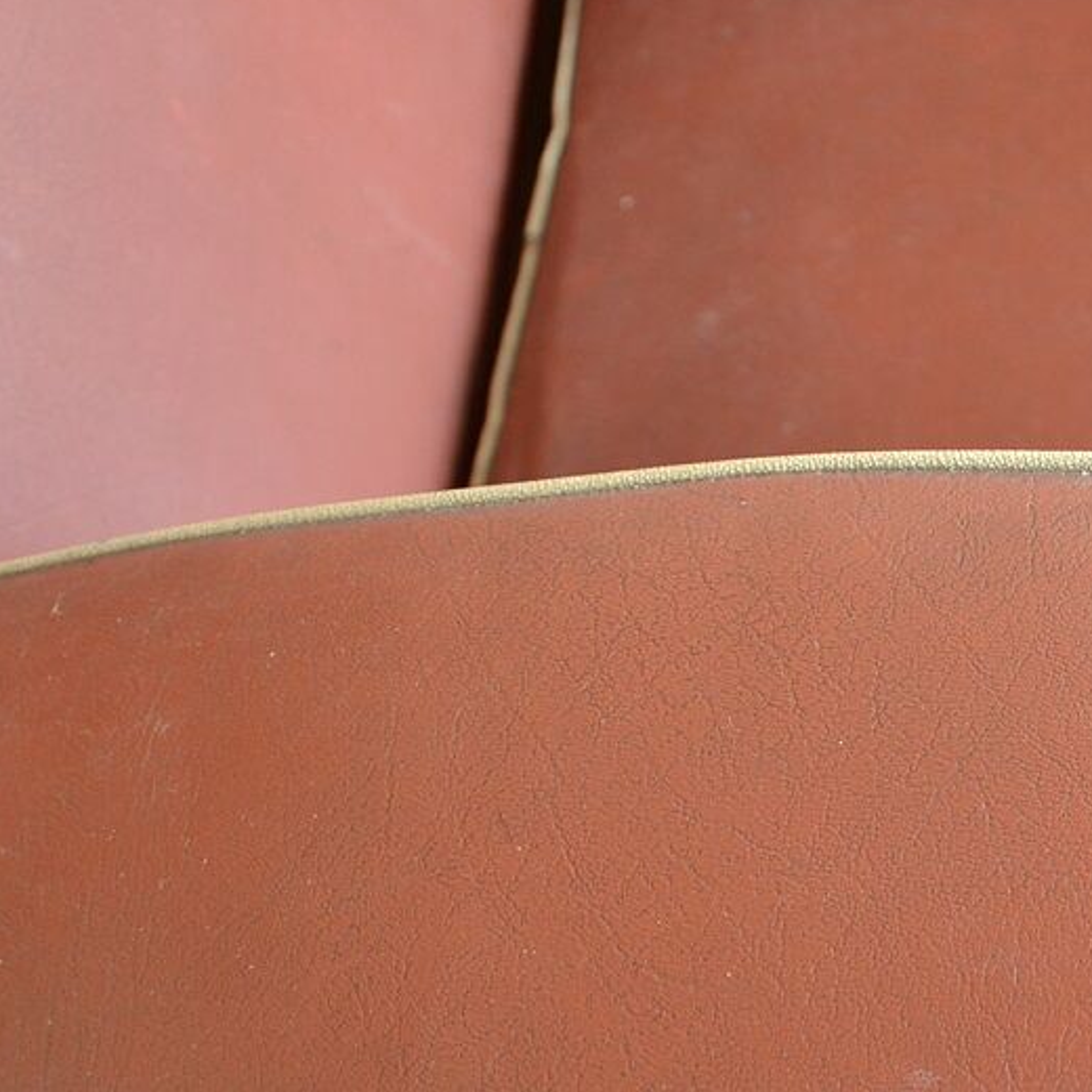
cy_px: 785
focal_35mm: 61
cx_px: 1097
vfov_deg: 27.9
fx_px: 2177
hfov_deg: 26.6
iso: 400
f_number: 3.5
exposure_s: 1/50
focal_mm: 18
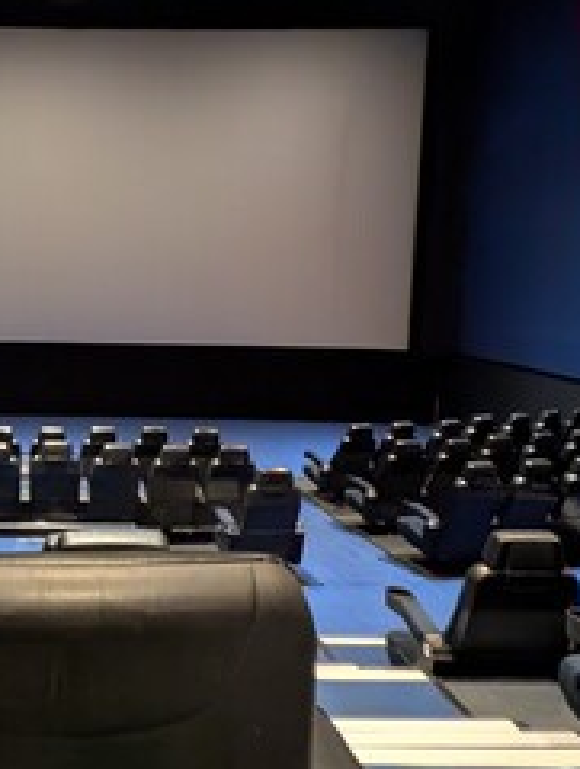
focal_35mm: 32
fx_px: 712
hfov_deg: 40.5
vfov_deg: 56.6
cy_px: 340
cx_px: 45
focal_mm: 2.23
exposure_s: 1/25
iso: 1043
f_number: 1.95
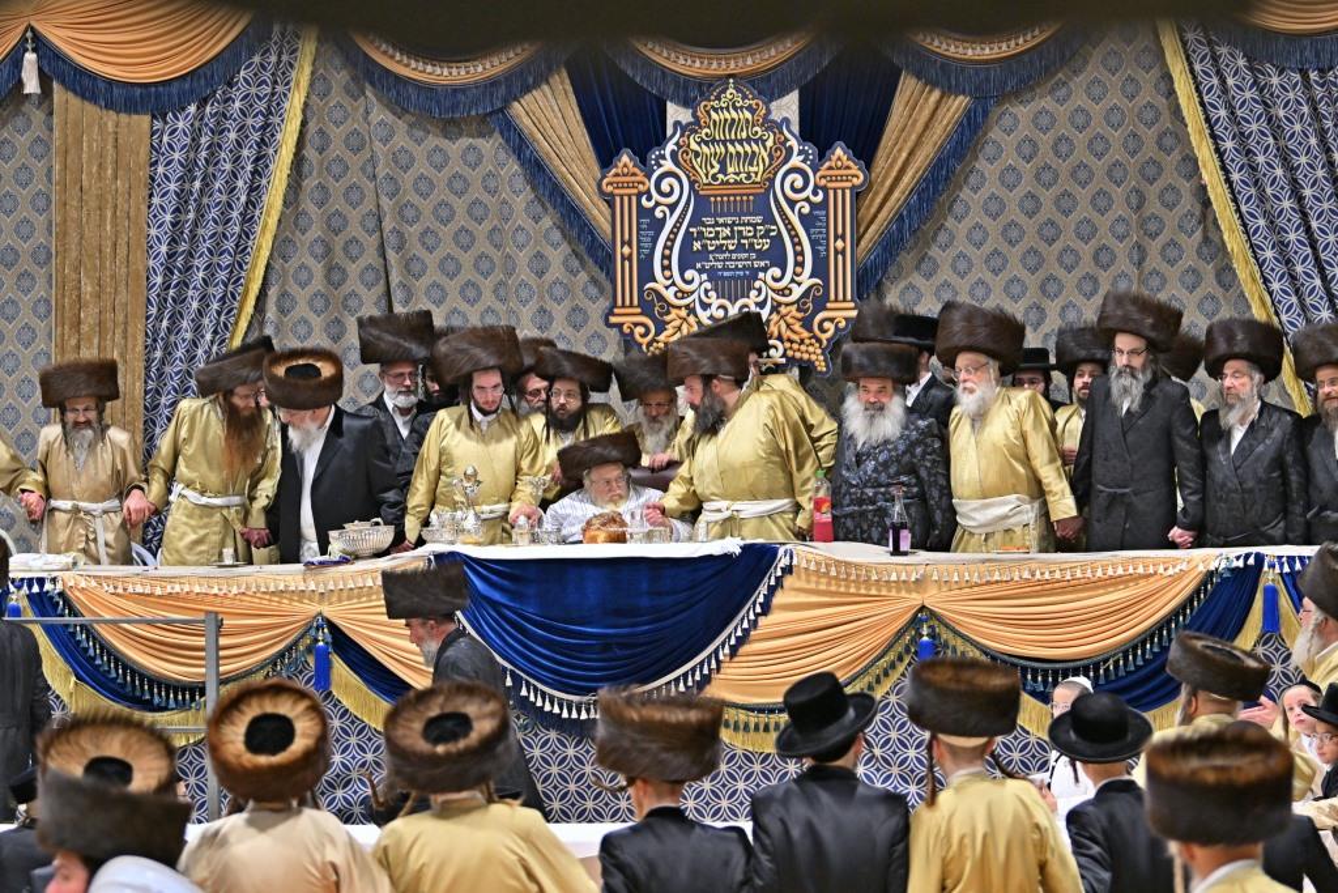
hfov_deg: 12.5
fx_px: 6133
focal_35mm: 165
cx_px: 669
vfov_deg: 8.3
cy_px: 446
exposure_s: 1/250
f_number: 2.8
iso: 640
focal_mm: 110
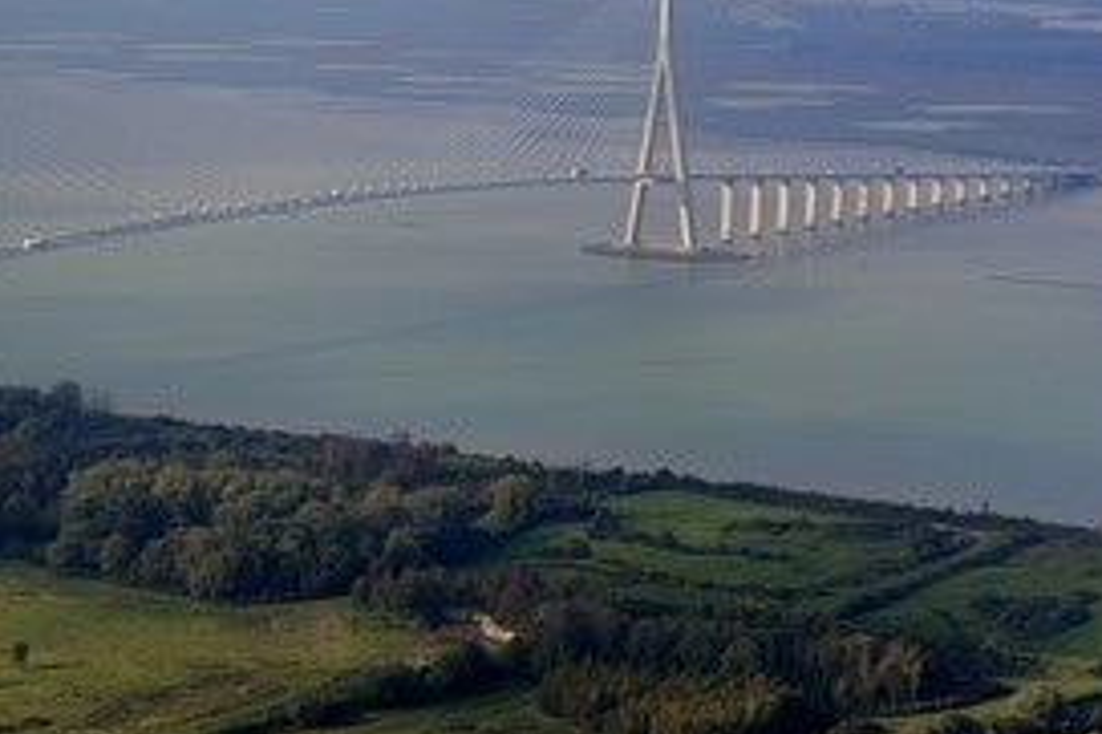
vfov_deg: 10.8
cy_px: 207
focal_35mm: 127
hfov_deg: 16.1
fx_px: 3885
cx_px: 261
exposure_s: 1/800
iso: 400
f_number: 8
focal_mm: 82
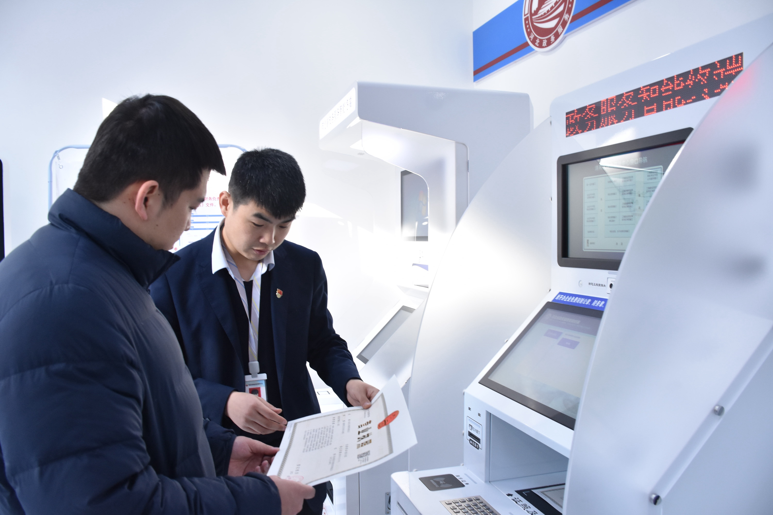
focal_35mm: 27
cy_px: 258
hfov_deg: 67.4
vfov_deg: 47.9
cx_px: 386
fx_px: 580
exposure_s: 1/160
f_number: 5
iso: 1000
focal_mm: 18
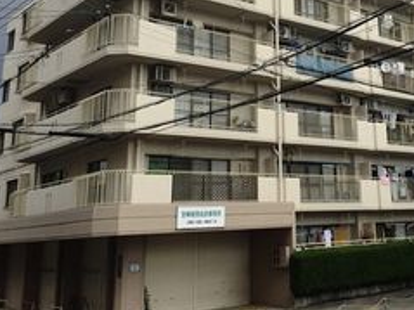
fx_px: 610
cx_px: 326
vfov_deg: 27.7
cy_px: 46
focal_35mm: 51
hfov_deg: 36.4
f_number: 2.2
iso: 32
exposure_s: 1/1364
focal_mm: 4.15
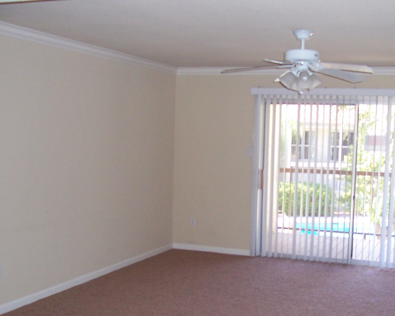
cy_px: 198
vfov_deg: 31.9
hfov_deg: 39.1
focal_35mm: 47
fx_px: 549
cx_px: 264
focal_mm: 5.6
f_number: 2.7
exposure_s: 1/60
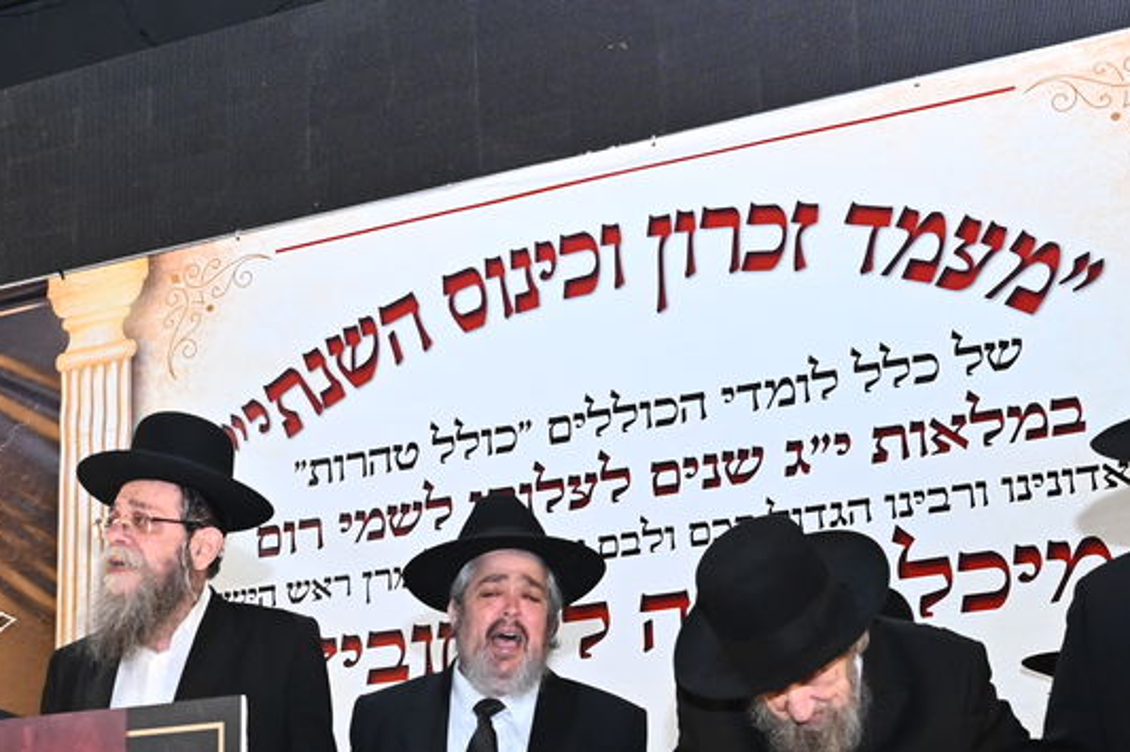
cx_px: 318
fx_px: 1977
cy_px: 699
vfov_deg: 21.0
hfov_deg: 31.5
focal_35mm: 63
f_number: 5.6
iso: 2500
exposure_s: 1/100
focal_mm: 24
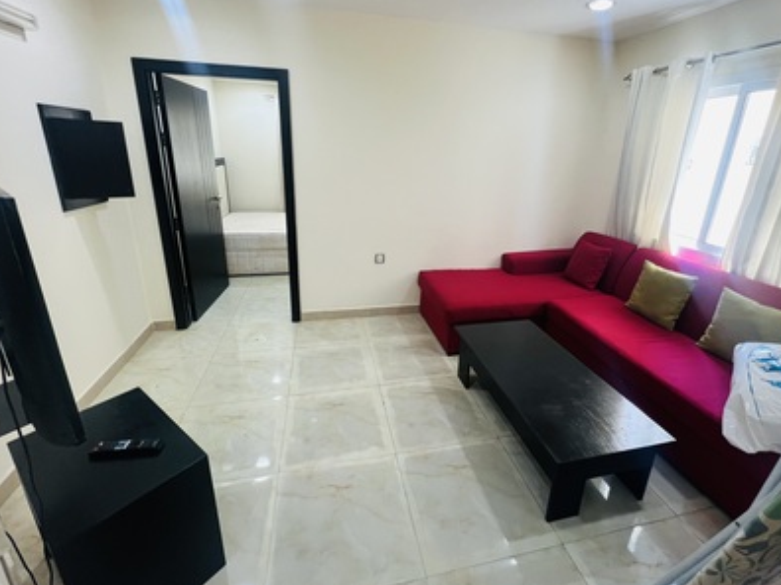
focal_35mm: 15
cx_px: 405
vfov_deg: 81.4
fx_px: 338
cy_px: 259
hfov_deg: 98.1
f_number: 1.8
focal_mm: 1.57
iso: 160
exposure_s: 1/50
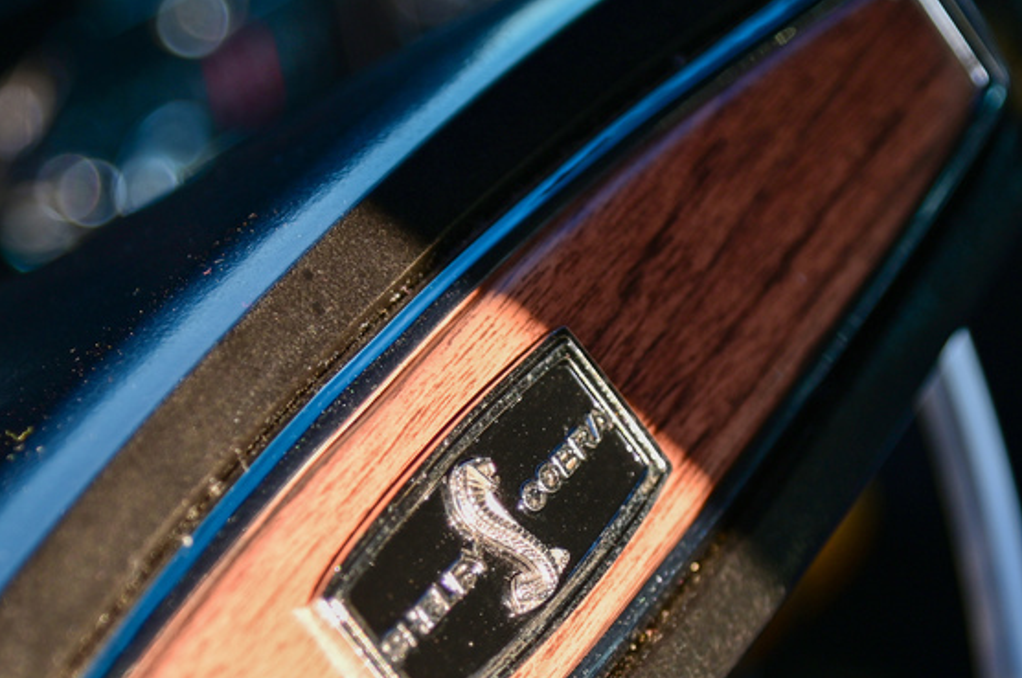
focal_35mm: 216
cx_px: 476
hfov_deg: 9.5
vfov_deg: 6.3
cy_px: 545
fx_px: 6123
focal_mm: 120
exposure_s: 1/200
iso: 160
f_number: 4
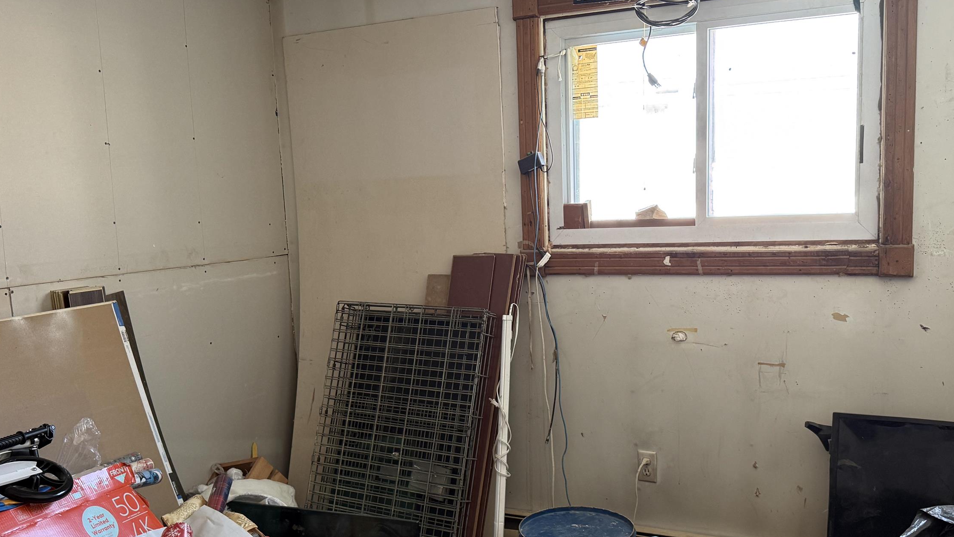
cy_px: 324
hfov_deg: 55.2
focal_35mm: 36
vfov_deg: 32.7
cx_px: 508
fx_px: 911
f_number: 1.78
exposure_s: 1/88
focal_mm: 6.76
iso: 200
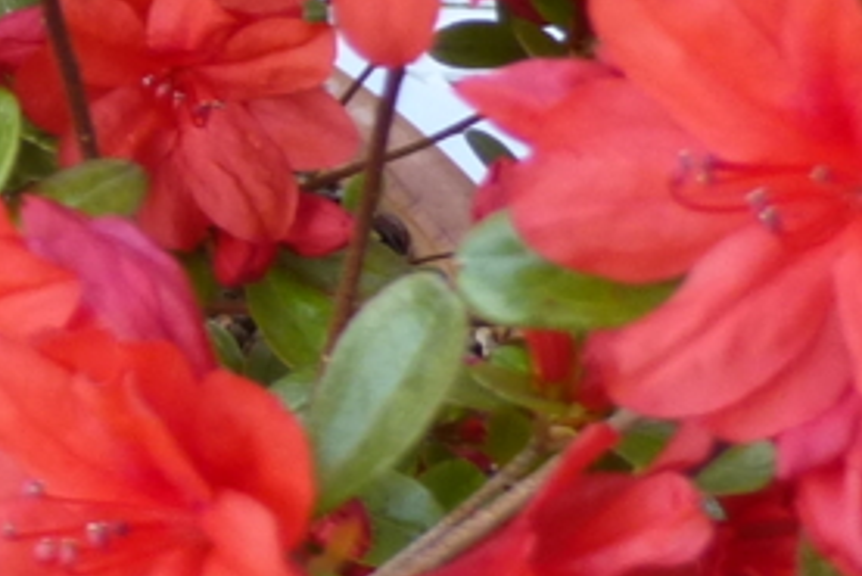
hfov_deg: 13.6
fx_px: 3450
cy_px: 19
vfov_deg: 9.5
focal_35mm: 144
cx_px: -314
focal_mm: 4.3
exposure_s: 1/60
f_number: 3.3
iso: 100
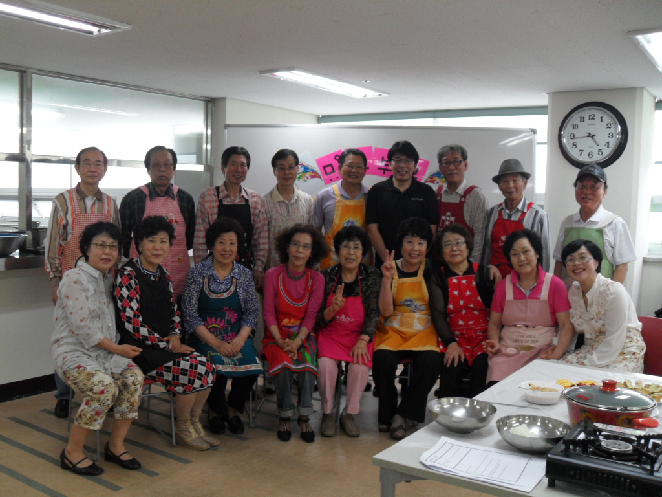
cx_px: 331
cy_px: 248
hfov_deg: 52.6
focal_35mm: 35
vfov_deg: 40.7
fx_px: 669
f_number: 2.8
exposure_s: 1/45
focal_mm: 6.2
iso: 120
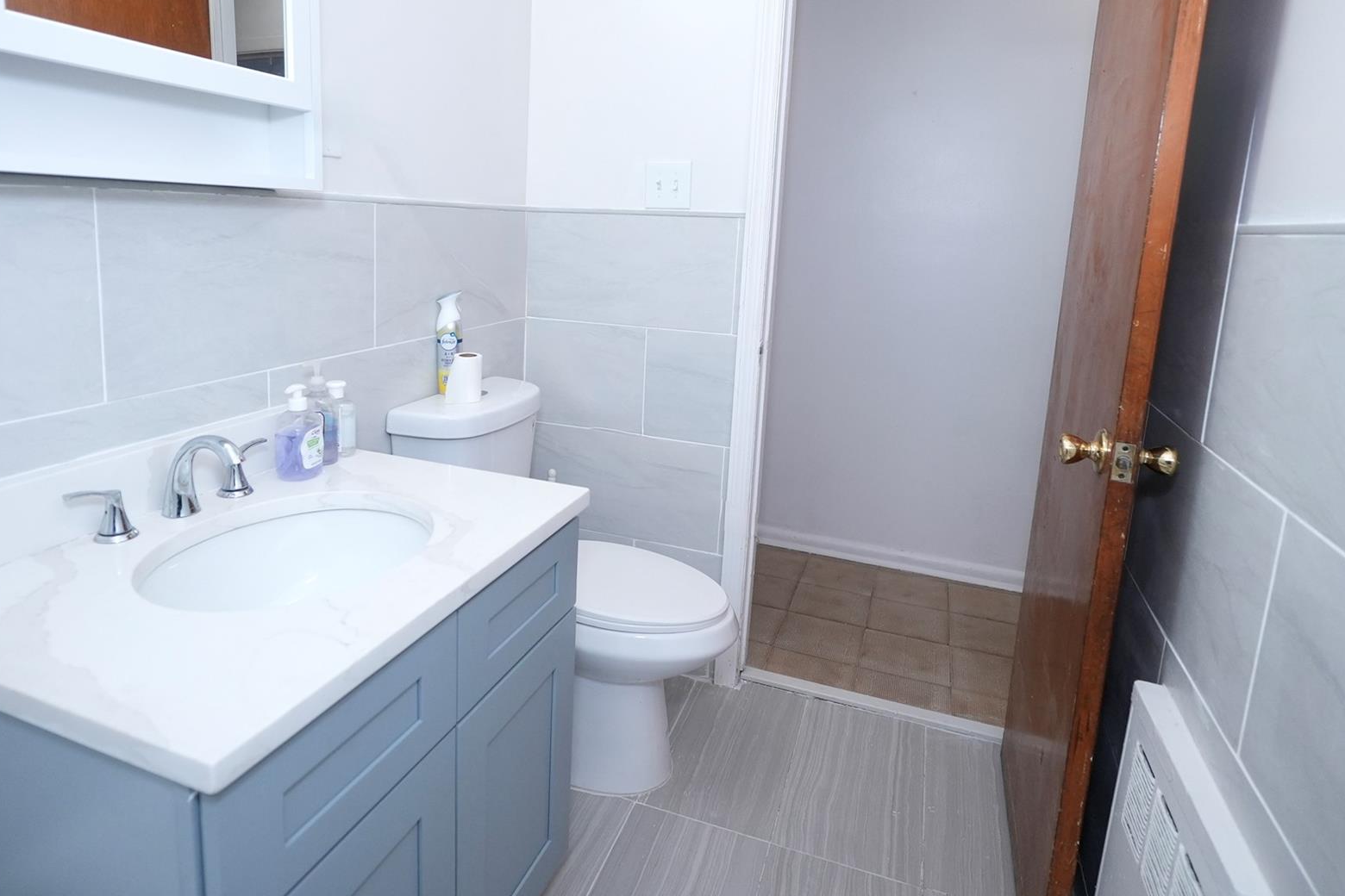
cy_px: 354
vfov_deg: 59.0
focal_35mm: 21
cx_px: 608
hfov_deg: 81.0
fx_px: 785
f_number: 1.8
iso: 500
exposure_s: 1/320
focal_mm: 11
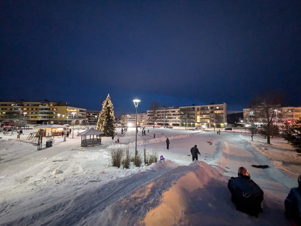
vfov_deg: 85.7
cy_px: 113
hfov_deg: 102.1
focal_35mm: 14
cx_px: 150
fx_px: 122
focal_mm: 1.83
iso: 1337
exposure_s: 1/16.7
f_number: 2.2
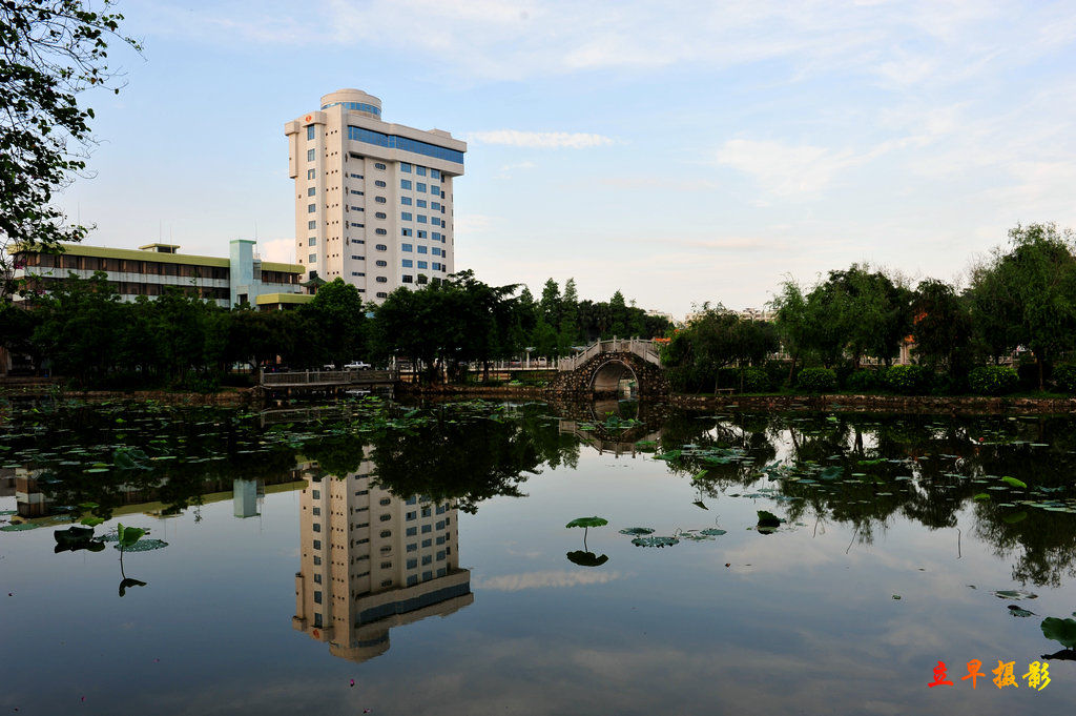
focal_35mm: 29
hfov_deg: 63.7
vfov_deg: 44.9
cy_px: 358
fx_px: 866
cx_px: 538
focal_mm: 29
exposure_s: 1/160
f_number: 9
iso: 200
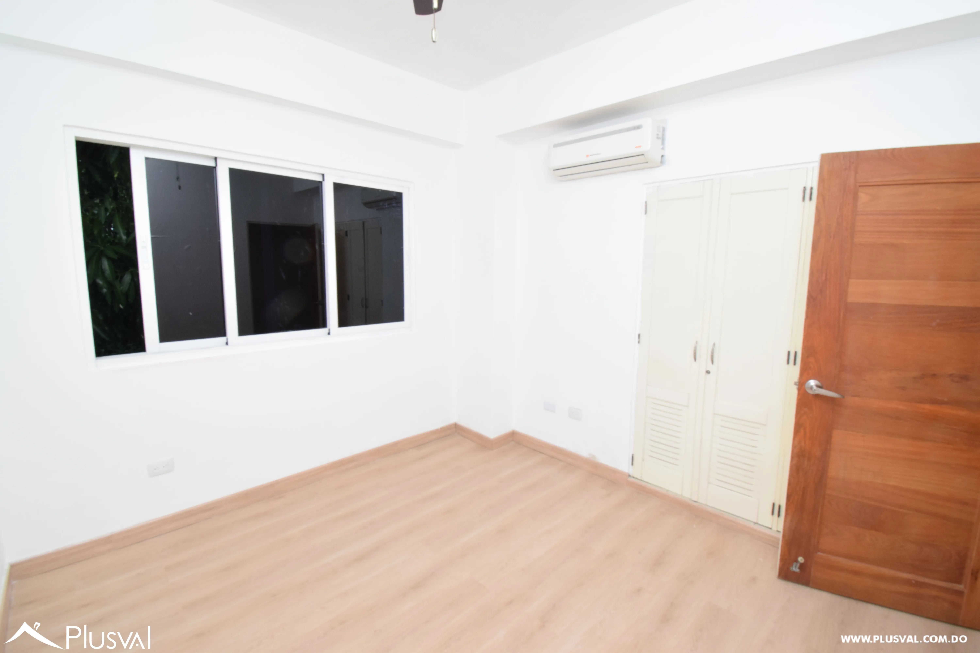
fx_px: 408
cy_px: 326
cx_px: 490
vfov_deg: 77.3
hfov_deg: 100.4
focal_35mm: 15
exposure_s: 1/125
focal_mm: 10
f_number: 11
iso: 800
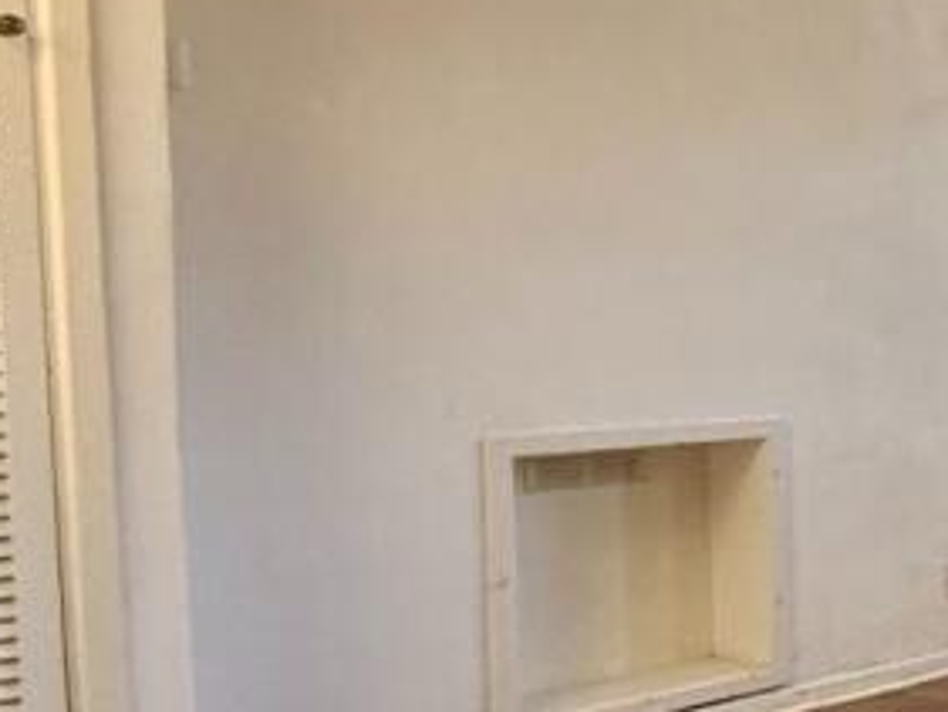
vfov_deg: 28.6
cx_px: 1549
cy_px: 388
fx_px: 1397
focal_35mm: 51
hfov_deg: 24.7
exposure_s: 1/99
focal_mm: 2.22
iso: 250
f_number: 2.2
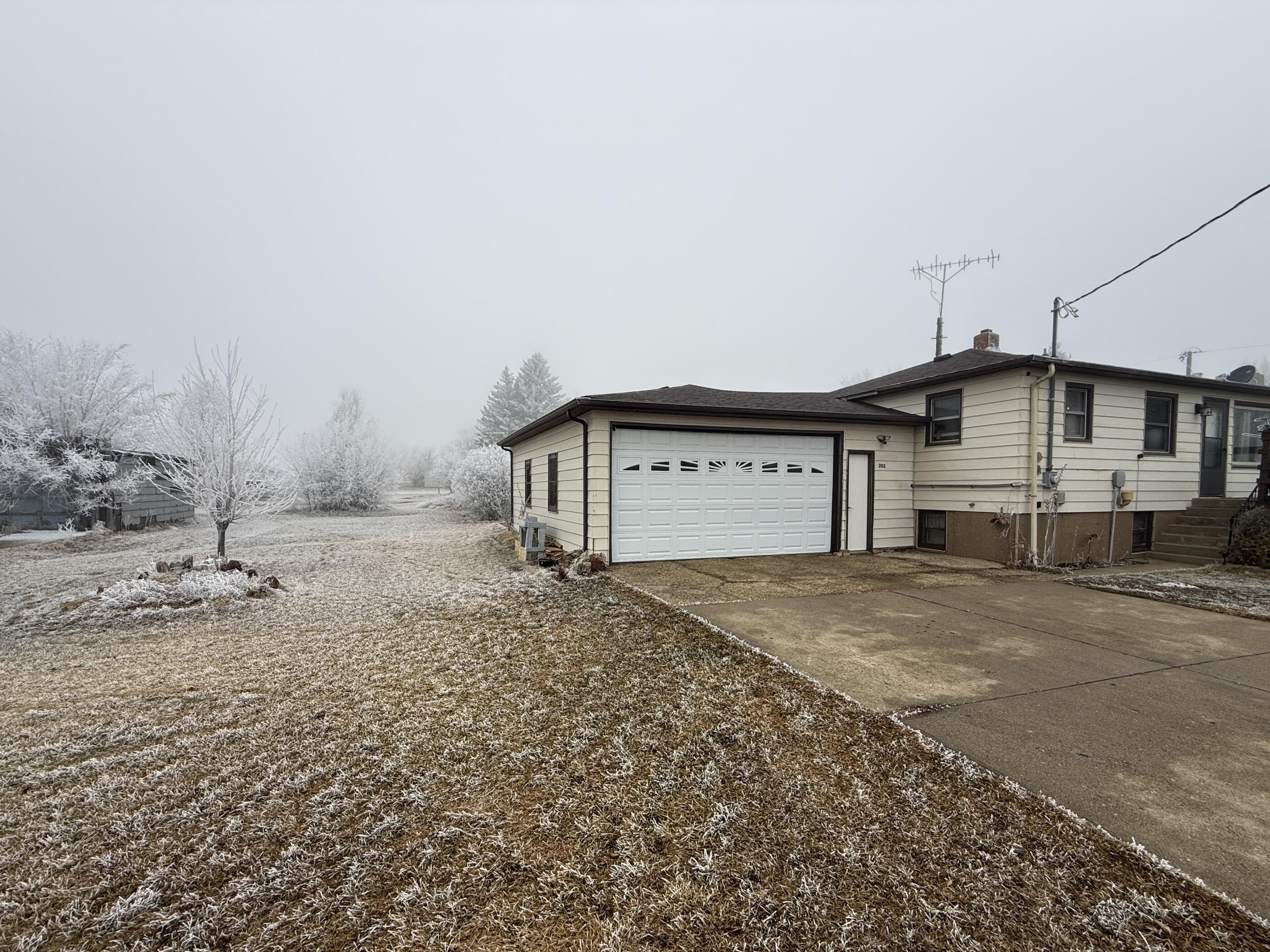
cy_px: 508
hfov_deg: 98.2
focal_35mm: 15
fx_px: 550
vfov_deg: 81.6
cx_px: 620
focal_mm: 2.22
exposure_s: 1/1497
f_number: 2.2
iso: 50
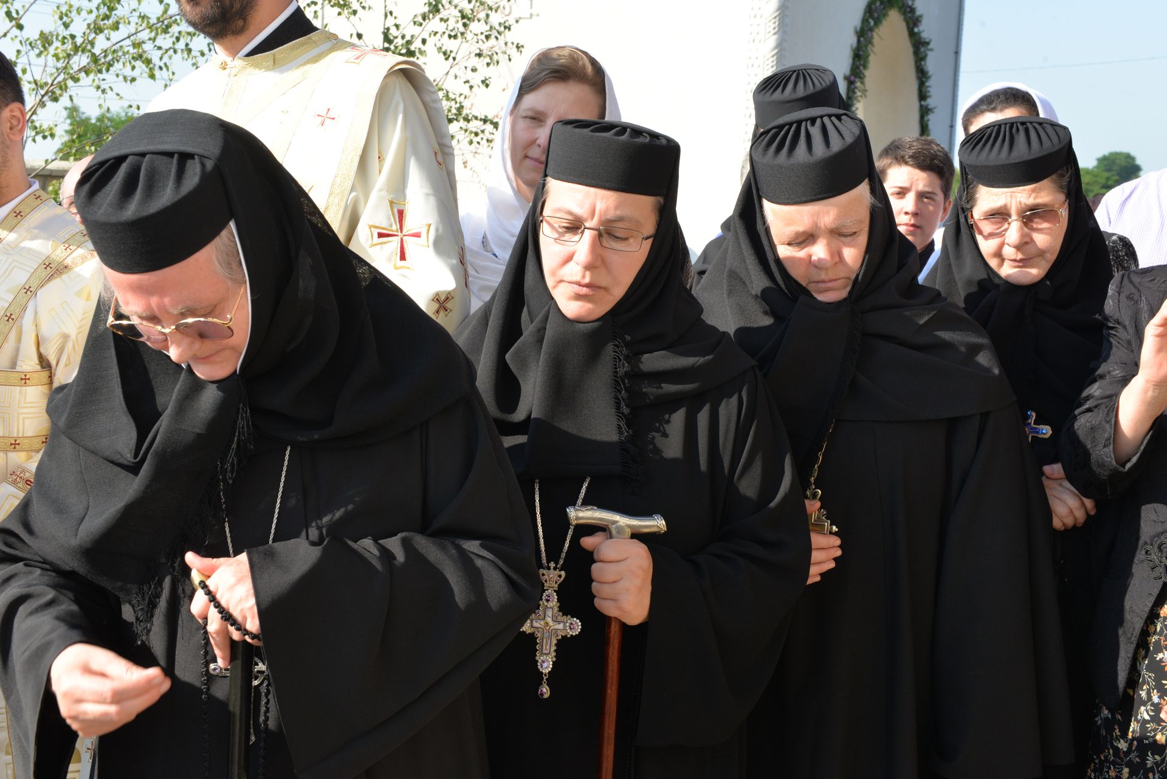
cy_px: 390
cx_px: 584
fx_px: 1556
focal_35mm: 48
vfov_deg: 28.1
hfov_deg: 41.1
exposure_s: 1/320
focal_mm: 48
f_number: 9
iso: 800
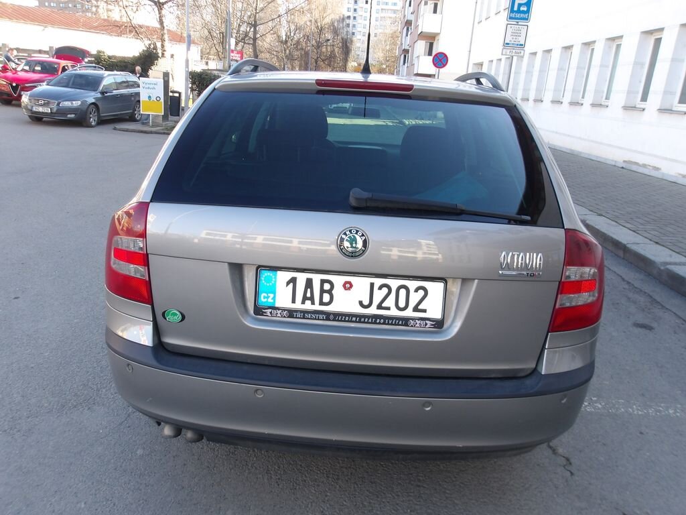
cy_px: 258
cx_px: 343
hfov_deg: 65.3
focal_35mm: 27
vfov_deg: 51.4
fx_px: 535
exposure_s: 1/146
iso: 100
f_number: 3
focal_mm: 4.9
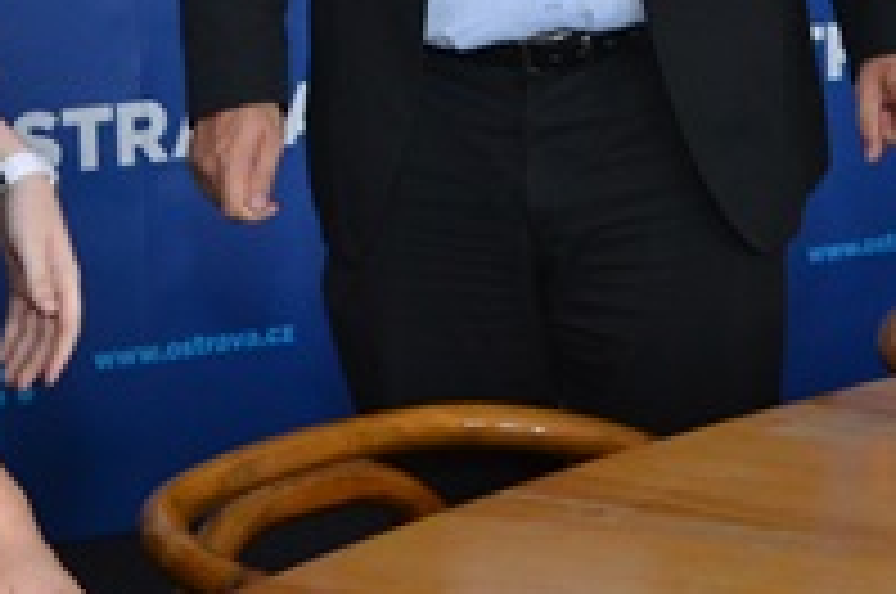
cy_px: -272
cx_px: 527
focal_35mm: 145
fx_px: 3603
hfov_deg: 14.2
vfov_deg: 9.2
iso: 800
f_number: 4
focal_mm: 24
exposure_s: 1/60
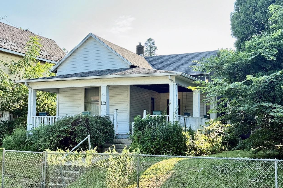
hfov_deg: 38.9
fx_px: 401
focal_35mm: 51
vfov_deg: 26.5
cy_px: 90
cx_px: 139
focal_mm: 6.76
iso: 100
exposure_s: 1/475
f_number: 1.78
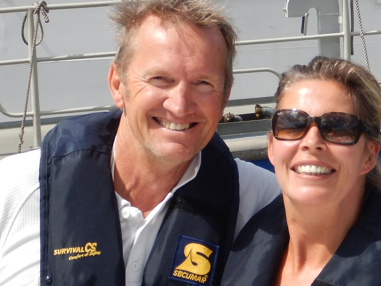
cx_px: 357
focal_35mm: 133
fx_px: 1464
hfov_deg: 14.6
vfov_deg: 11.1
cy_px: 11
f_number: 4.4
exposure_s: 1/800
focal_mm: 10.1
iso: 125
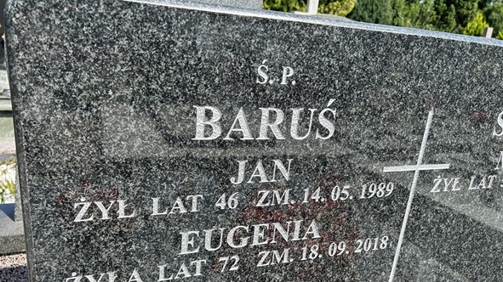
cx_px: 250
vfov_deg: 39.9
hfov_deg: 66.1
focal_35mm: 29
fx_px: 387
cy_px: 175
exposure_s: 1/1838
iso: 50
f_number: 1.5
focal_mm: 5.7
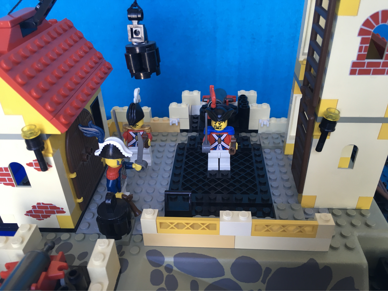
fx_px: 325
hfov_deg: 61.7
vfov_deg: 48.2
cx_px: 194
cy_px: 146
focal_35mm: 29
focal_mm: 4.15
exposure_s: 1/33
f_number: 2.2
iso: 32
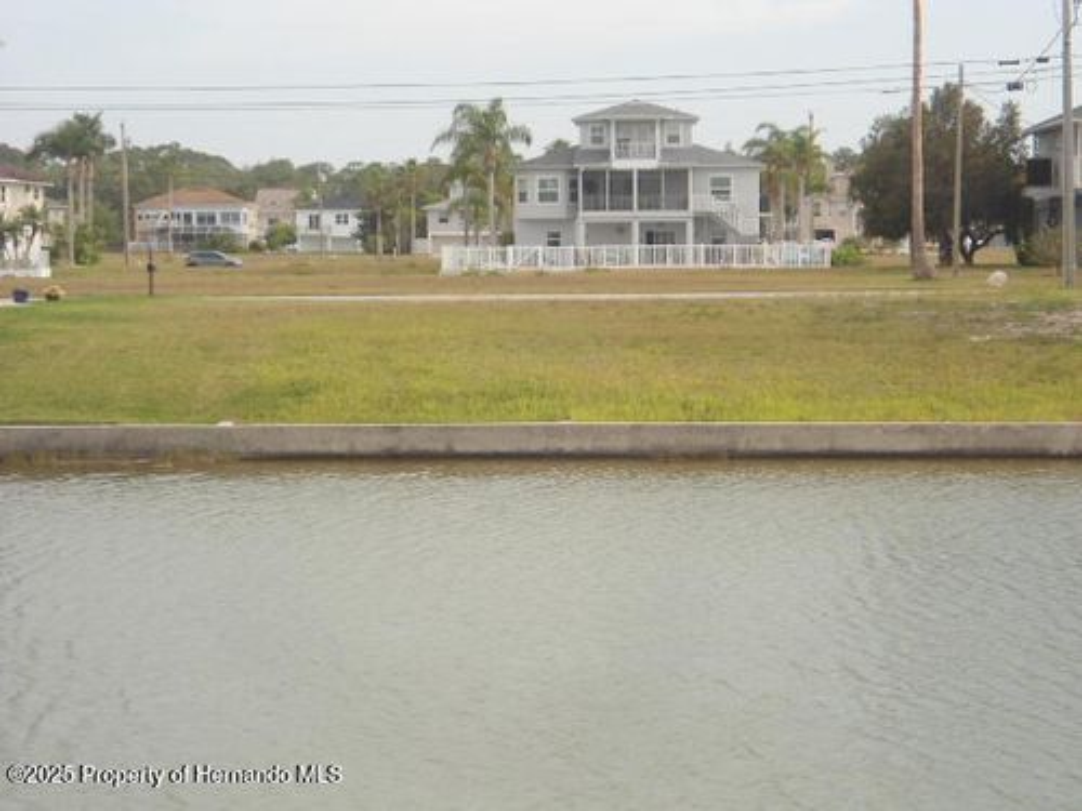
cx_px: 541
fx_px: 2751
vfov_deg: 16.8
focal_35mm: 88
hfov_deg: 22.3
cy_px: 406
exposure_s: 1/250
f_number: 5.2
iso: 80
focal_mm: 15.7
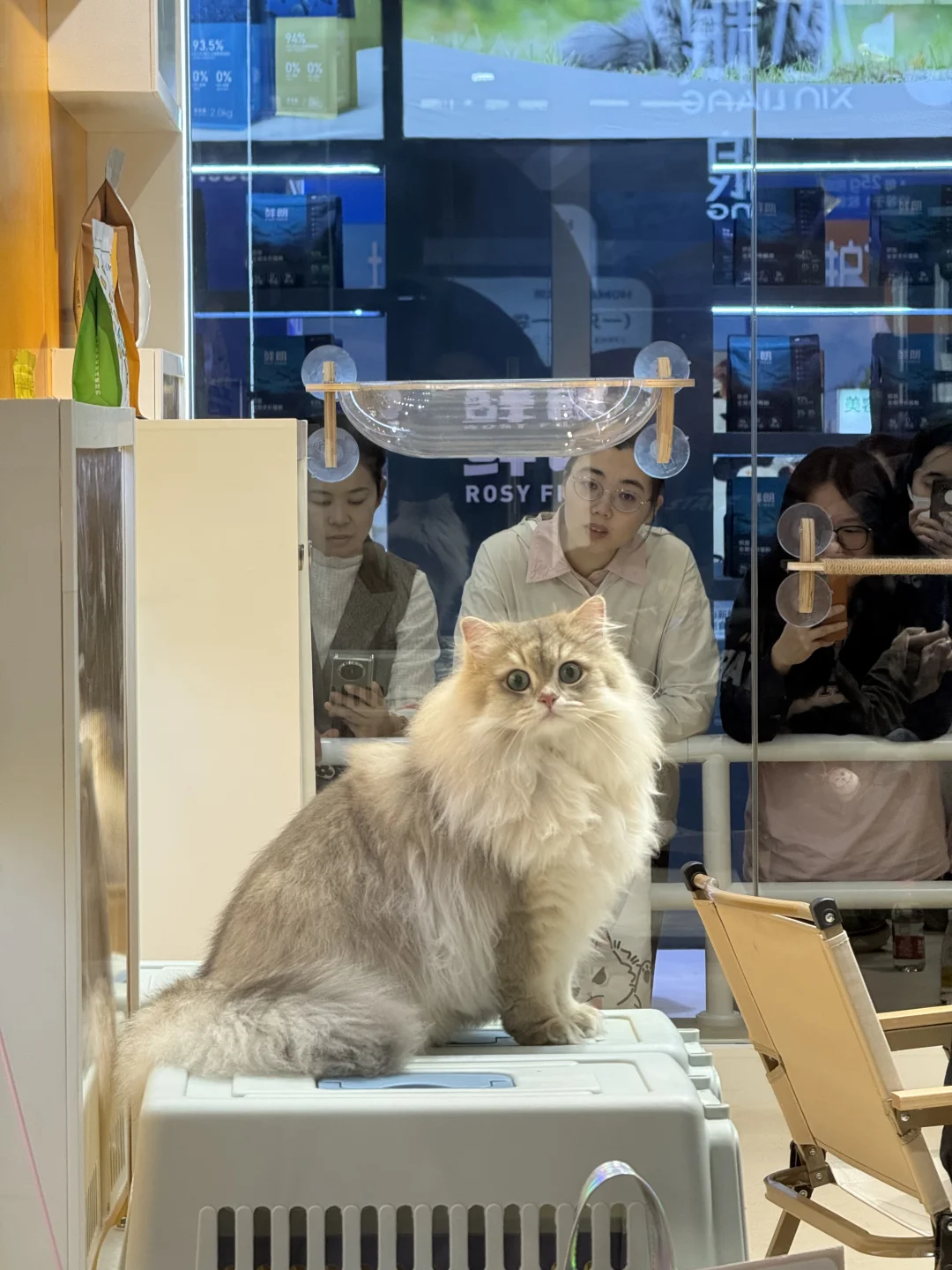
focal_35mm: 120
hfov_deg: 12.3
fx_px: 4400
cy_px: 635
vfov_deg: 16.4
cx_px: 476
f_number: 2.8
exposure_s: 1/100
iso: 160
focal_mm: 15.66
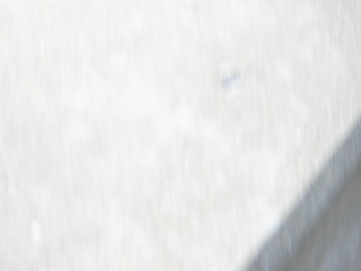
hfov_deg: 18.2
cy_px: 136
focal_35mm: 108
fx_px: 1126
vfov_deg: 13.7
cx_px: 180
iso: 100
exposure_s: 1/140
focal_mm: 14.1
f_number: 4.7
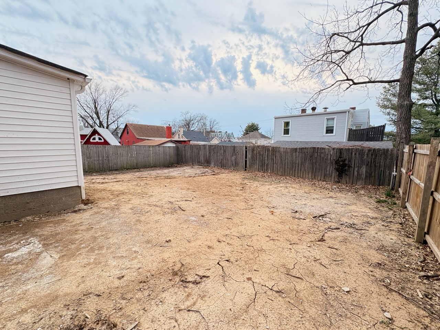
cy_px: 165
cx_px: 220
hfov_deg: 102.1
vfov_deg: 85.7
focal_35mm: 14
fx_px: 178
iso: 125
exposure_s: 1/99
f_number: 2.2
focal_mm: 2.22
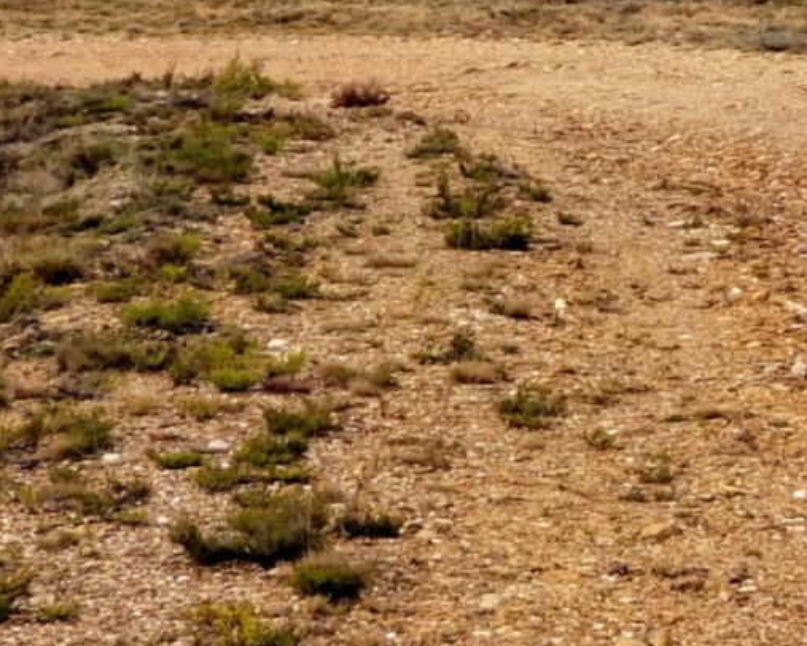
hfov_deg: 9.4
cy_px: -187
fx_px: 4731
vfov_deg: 7.7
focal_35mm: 198
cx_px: 1366
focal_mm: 6
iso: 25
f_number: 2.4
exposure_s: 1/666
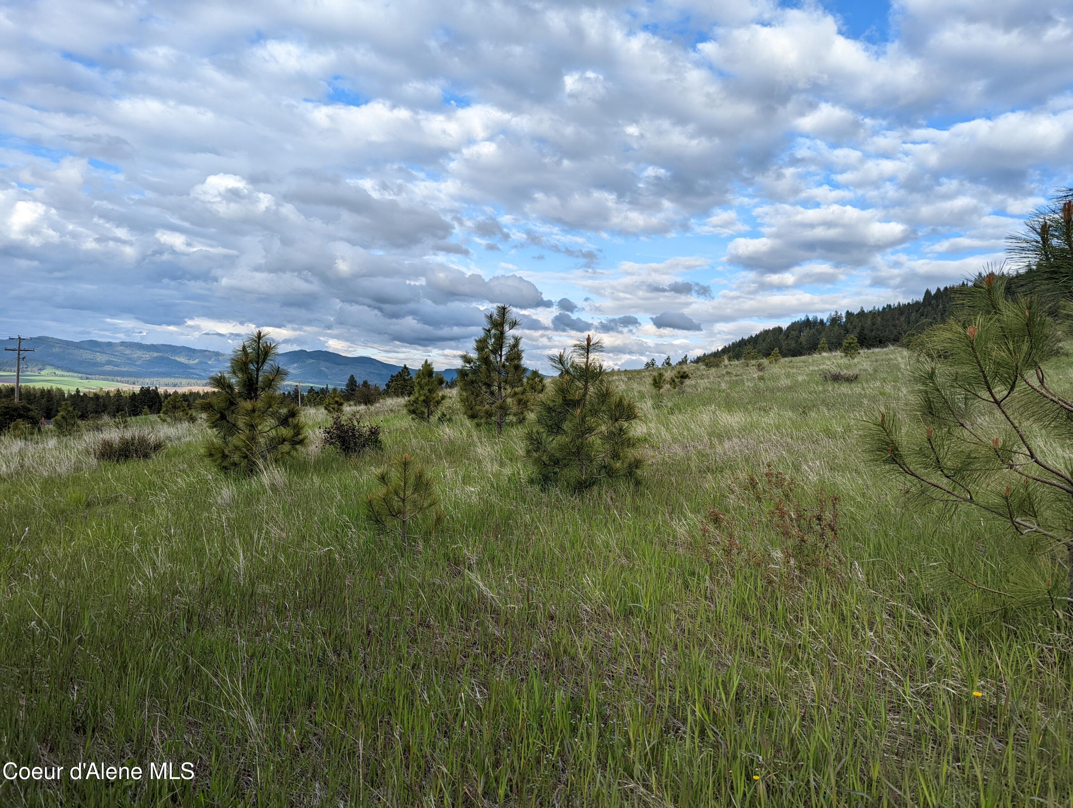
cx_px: 536
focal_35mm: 24
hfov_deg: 71.5
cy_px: 404
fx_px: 745
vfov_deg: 56.9
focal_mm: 6.81
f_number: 1.85
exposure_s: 1/1155
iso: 46
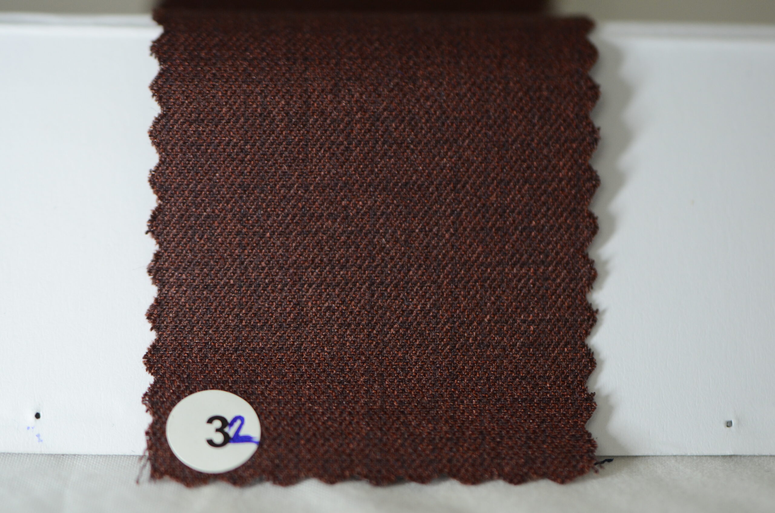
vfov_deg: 10.1
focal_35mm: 135
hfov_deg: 15.2
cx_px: 388
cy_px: 256
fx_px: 2900
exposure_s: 1/125
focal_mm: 90
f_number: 3.5
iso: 800
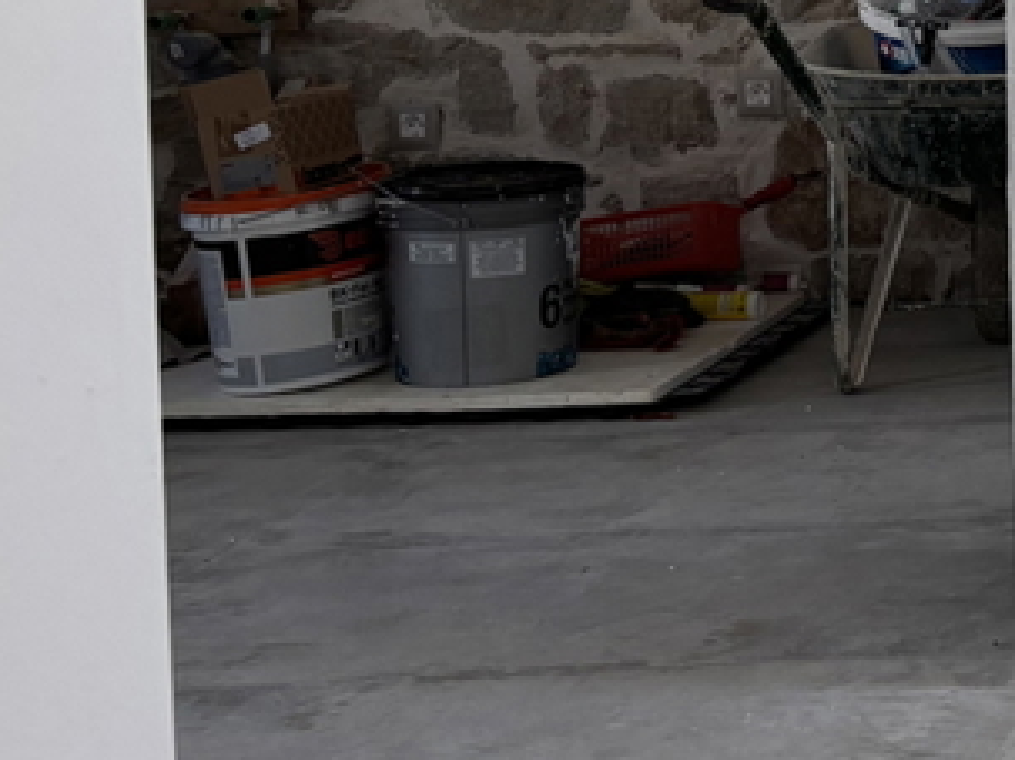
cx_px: 1953
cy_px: -141
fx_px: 3019
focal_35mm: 103
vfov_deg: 14.0
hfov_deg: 15.6
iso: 40
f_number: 1.6
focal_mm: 5.96
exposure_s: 1/183
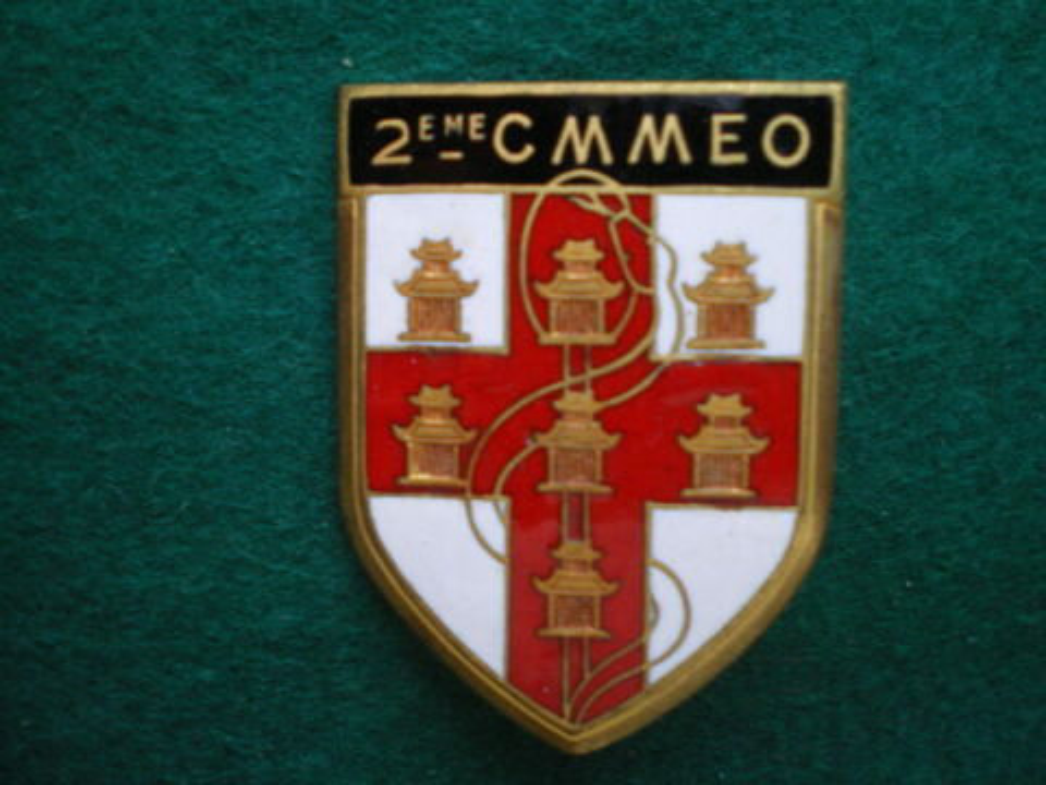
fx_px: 1148
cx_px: 523
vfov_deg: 37.7
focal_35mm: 38
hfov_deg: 49.0
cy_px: 392
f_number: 3.1
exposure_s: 1/50
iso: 250
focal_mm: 6.3
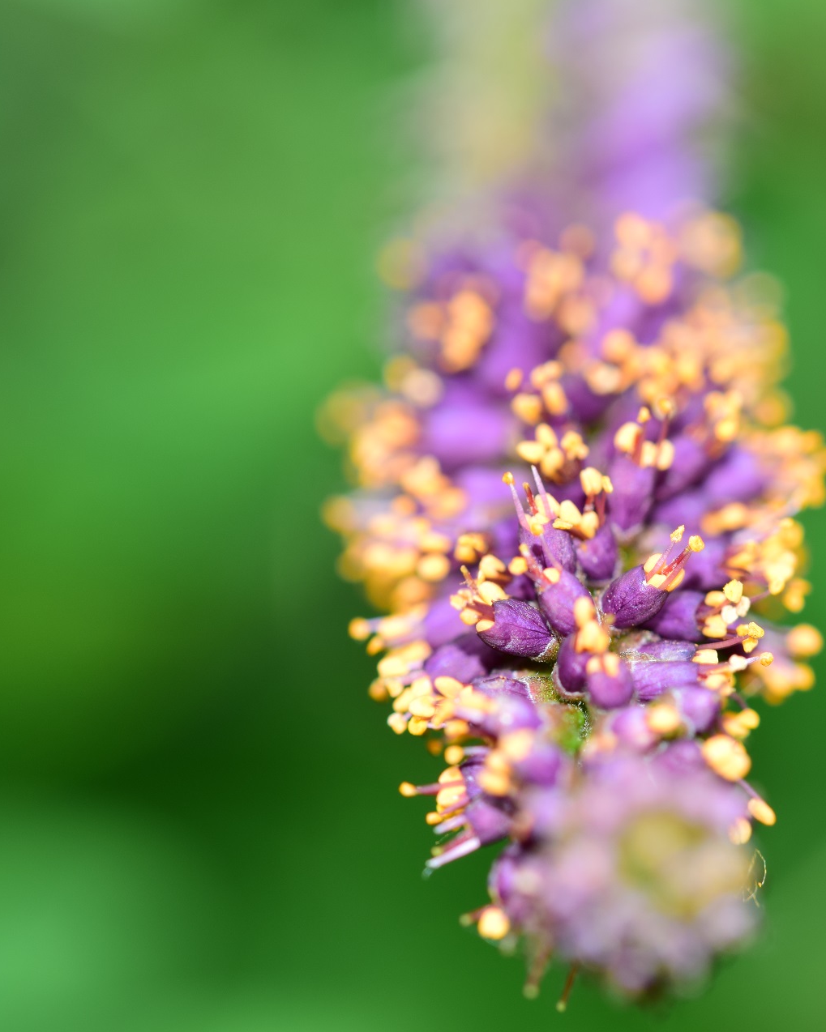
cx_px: 566
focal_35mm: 223
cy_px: 514
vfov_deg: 8.7
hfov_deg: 6.9
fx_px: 6806
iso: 100
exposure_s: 1/60
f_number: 9
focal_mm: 105
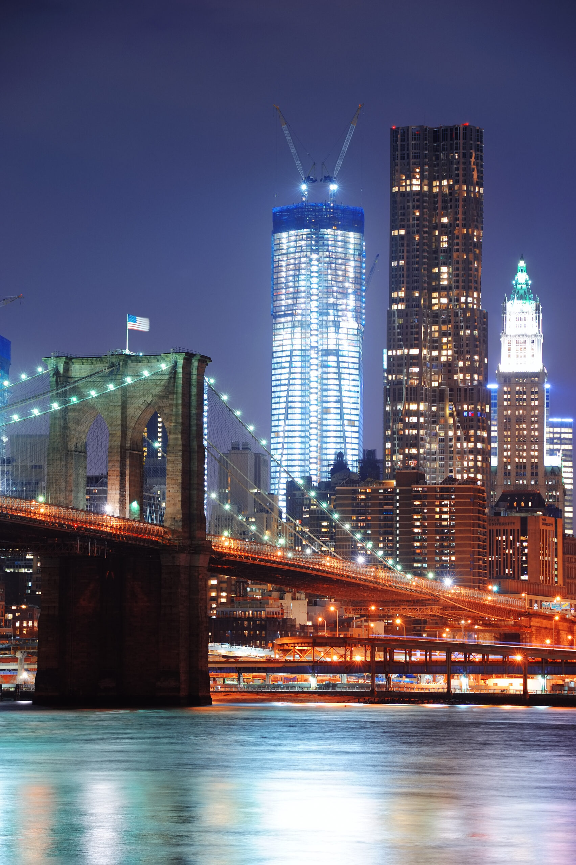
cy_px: 432
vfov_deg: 16.4
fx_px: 3004
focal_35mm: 125
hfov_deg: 11.0
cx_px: 288
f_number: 5.6
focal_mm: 125
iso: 200
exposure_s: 8
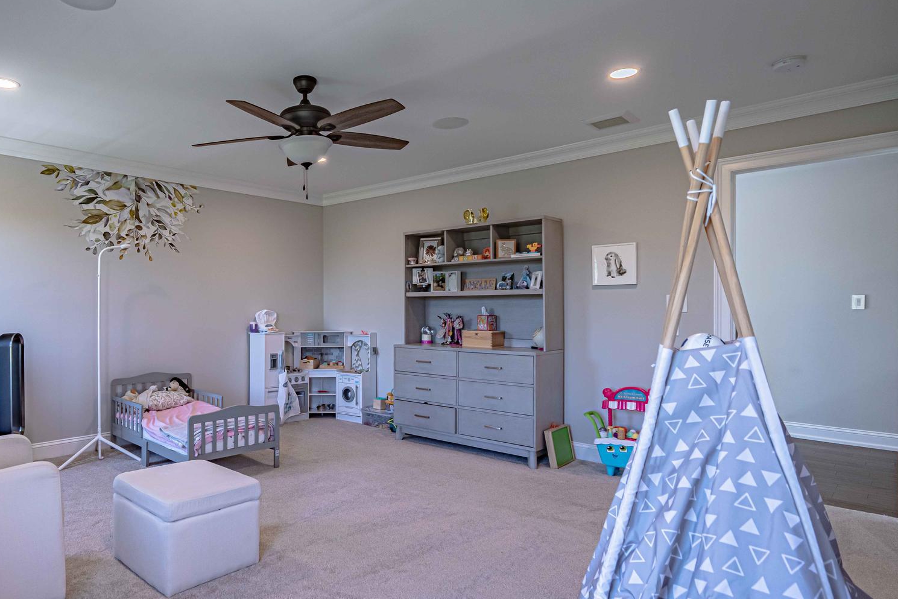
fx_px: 549
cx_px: 313
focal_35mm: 22
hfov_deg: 76.5
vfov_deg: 57.2
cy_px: 325
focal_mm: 16
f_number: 4
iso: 800
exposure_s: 1/1000
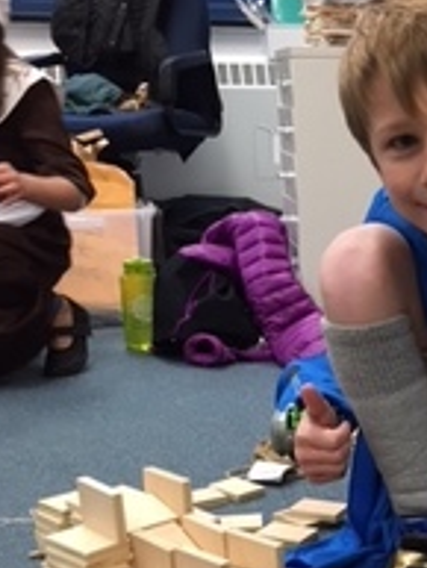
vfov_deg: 28.4
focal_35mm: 66
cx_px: 448
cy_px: 500
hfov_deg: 21.3
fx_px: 1084
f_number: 2.2
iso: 64
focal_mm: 4.15
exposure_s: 1/30
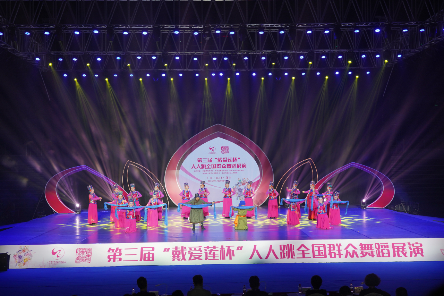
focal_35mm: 43
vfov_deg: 31.2
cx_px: 222
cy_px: 148
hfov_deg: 45.4
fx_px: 530
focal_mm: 43
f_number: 5
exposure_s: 1/160
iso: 800
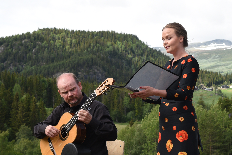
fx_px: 651
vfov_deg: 13.5
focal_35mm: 101
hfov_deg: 20.1
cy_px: 118
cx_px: 172
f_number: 9
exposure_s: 1/320
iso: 400
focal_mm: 52
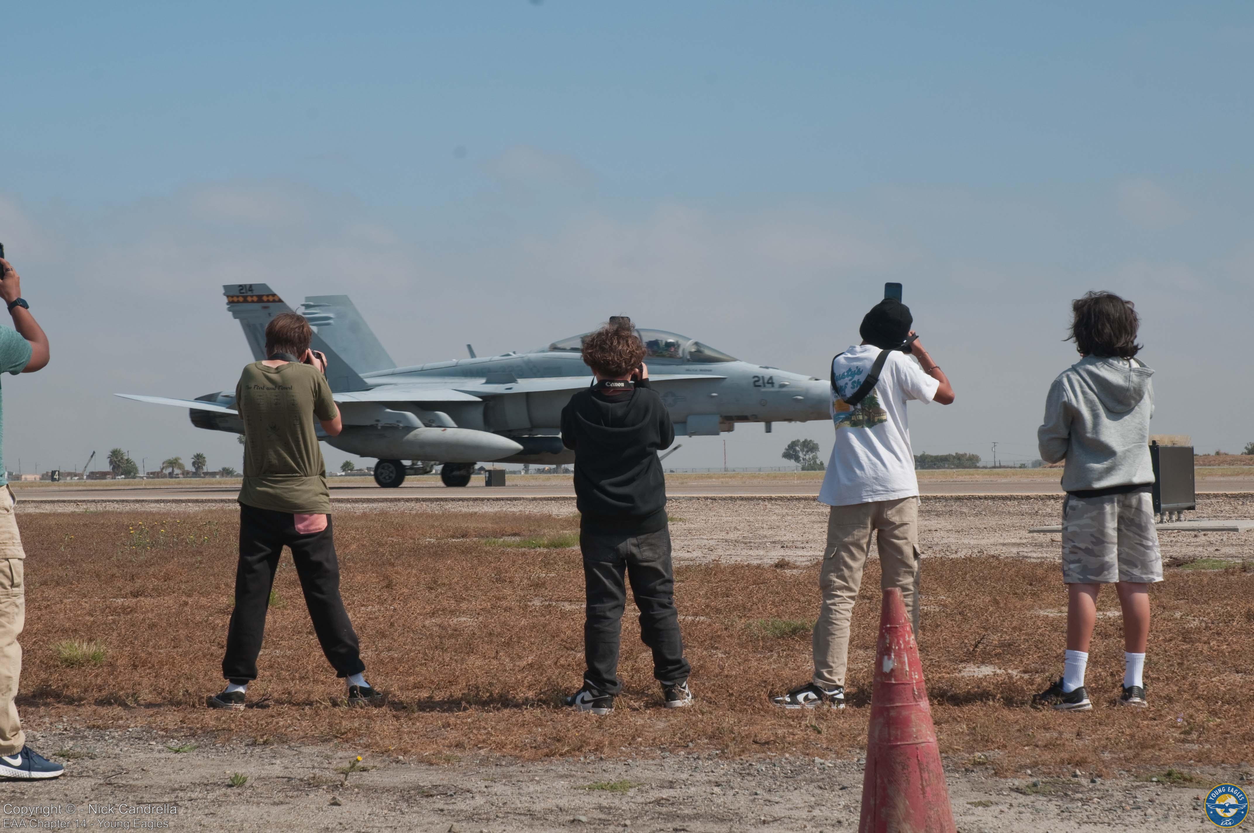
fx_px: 2609
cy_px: 416
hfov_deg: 27.0
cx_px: 627
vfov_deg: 18.1
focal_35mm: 75
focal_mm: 50
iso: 100
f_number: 10
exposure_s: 1/200
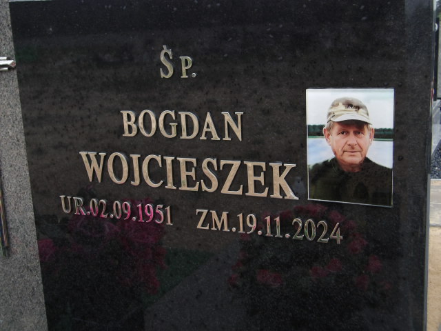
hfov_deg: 44.8
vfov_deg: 34.3
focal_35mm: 42
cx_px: 220
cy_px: 166
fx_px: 535
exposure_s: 1/80
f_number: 3.7
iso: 100
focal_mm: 7.6
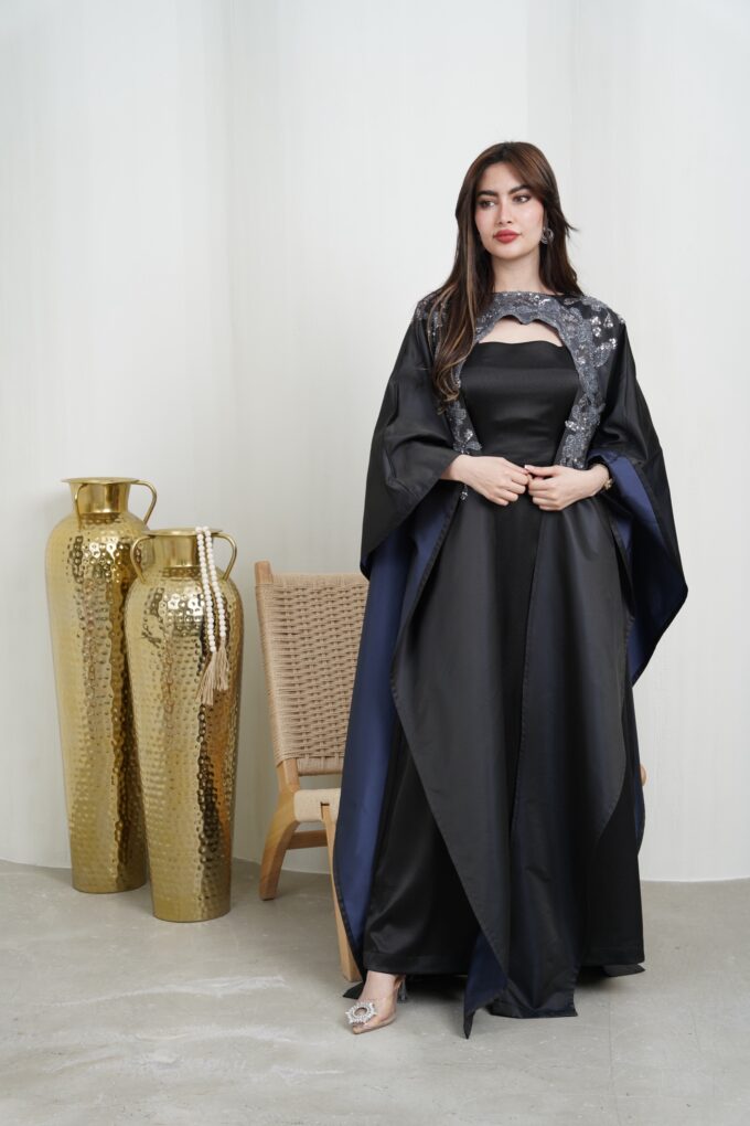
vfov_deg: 35.7
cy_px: 563
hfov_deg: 24.2
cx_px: 375
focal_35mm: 56
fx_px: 1747
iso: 250
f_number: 8
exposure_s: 1/125
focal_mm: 55.9
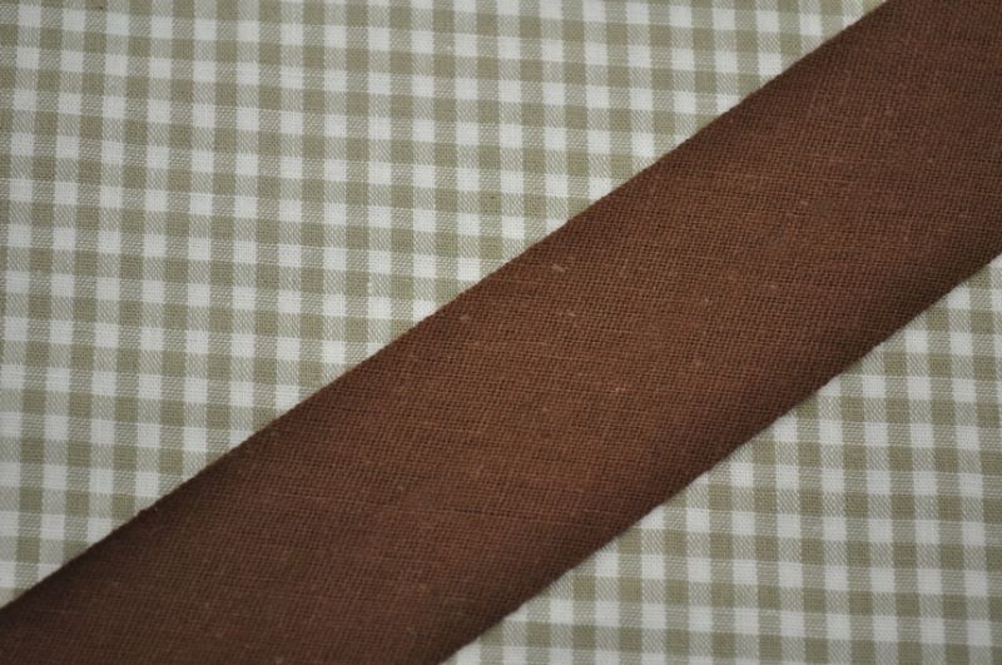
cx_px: 501
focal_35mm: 68
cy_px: 332
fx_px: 1876
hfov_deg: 29.9
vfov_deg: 20.1
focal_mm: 45
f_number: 5.3
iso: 800
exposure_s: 1/60
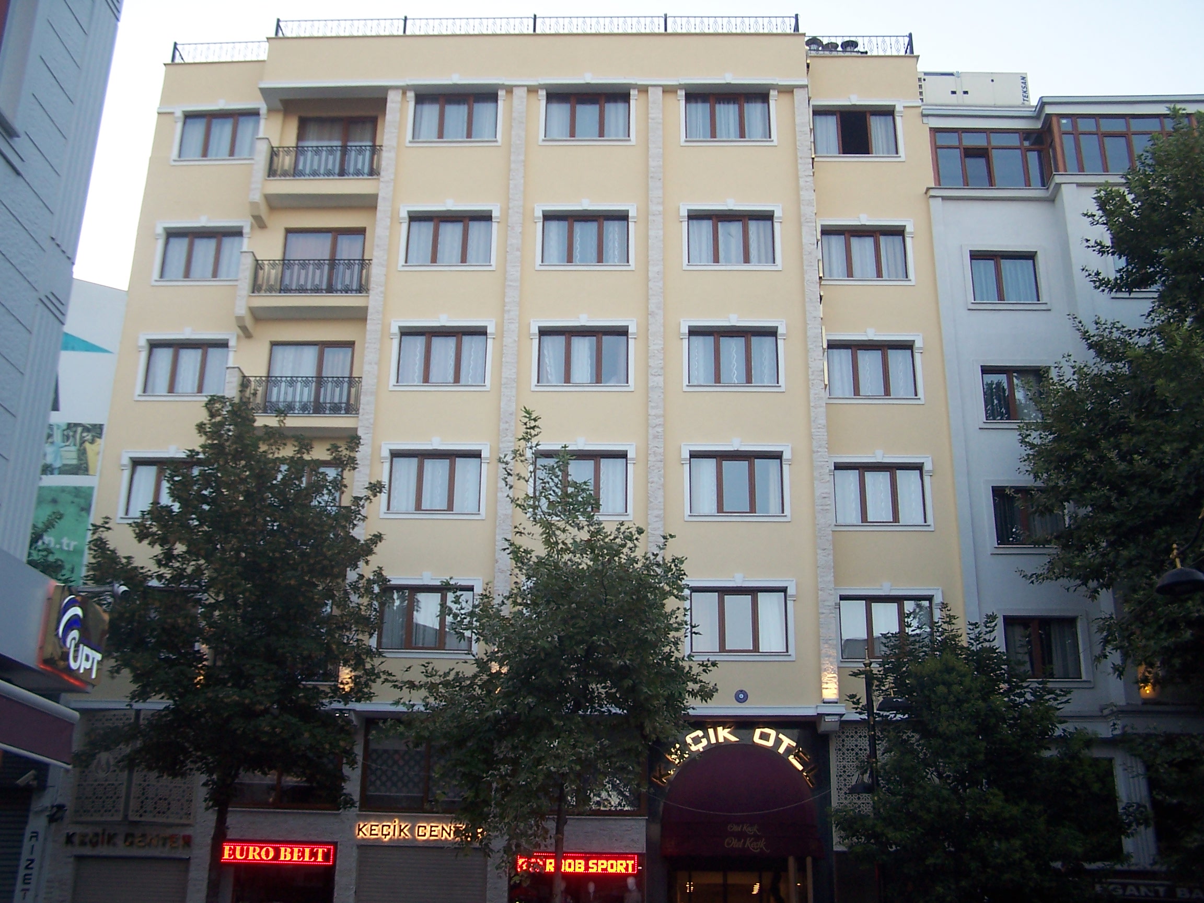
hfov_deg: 49.0
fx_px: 1322
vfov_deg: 37.7
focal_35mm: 38
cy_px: 452
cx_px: 602
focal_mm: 6.3
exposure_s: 1/90
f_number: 2.8
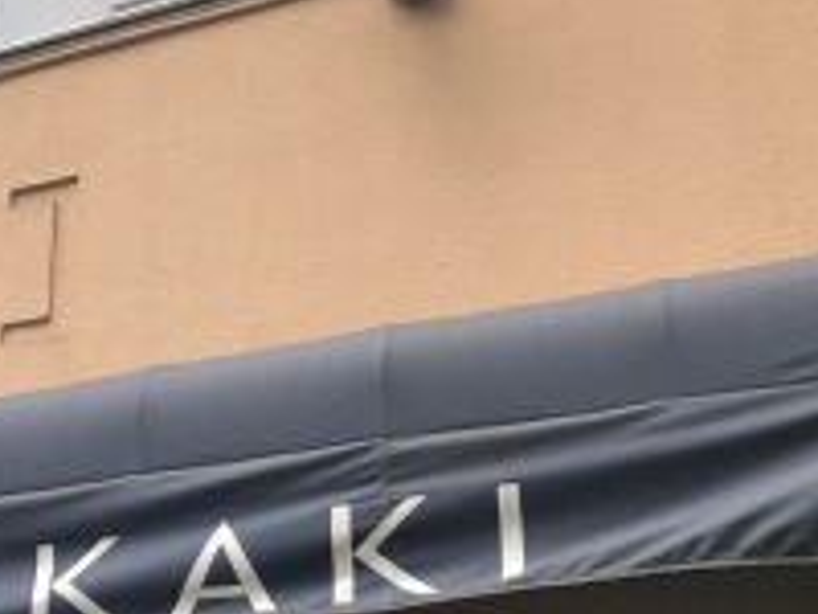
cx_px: -184
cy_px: 538
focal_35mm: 70
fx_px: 1654
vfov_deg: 20.6
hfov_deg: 24.9
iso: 25
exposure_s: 1/120
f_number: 1.8
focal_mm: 3.99
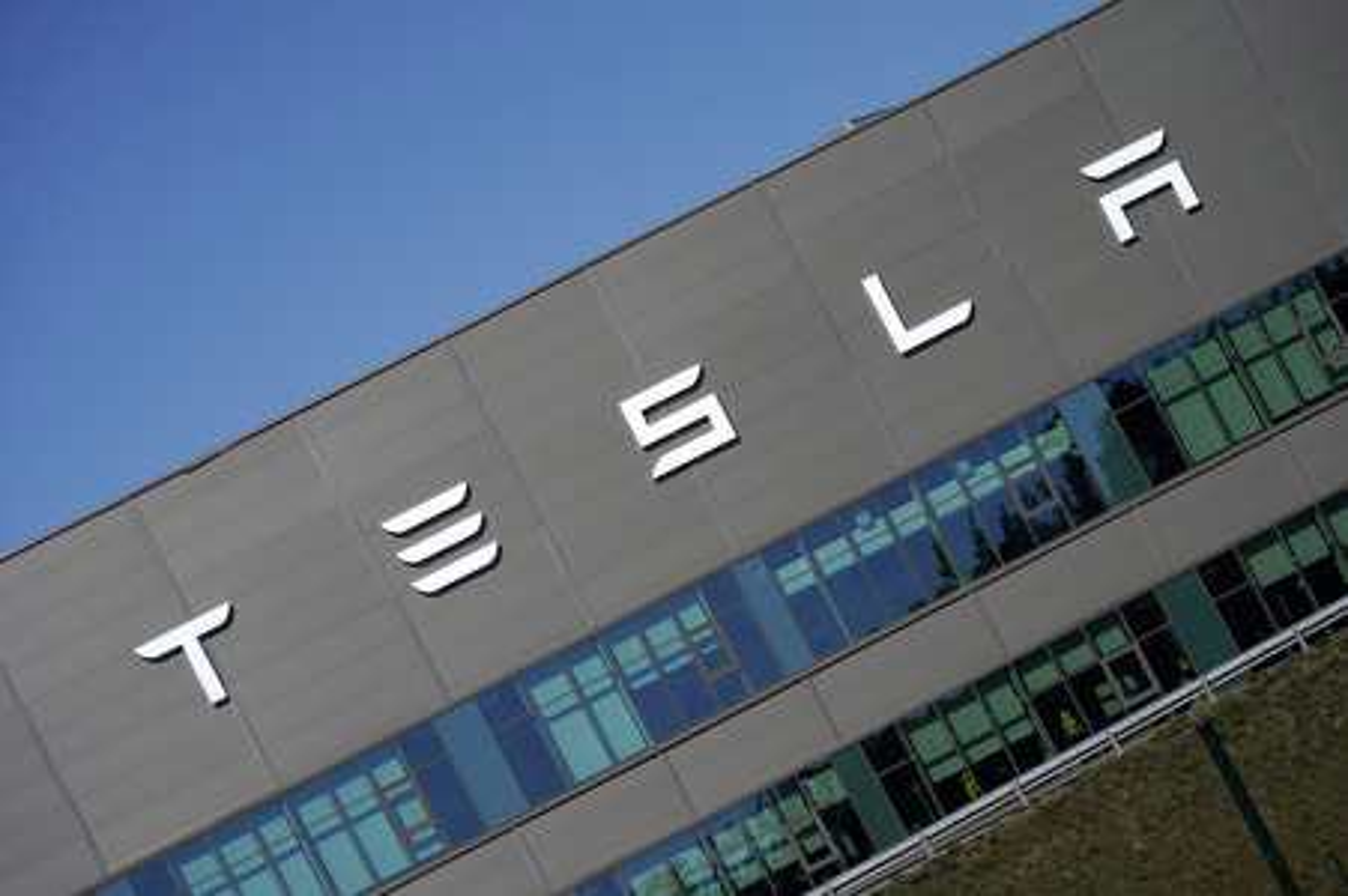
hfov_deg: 12.0
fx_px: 6436
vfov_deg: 8.0
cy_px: 448
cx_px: 674
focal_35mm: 172
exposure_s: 1/1000
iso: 100
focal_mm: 172
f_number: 7.1
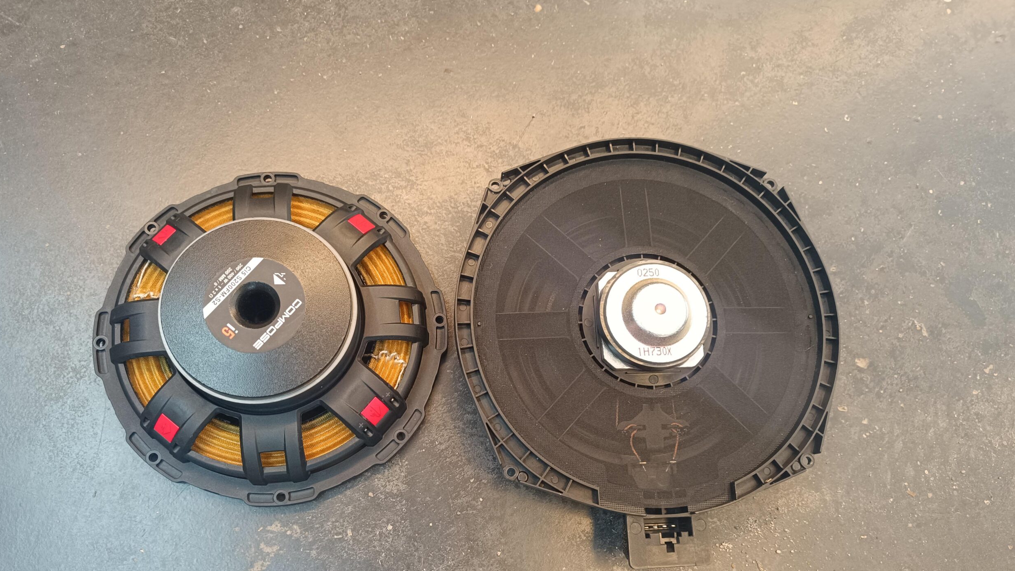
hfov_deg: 69.8
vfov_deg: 42.3
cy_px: 380
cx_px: 493
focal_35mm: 27
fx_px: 727
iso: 638
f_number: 1.88
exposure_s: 1/50.1
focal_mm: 5.59
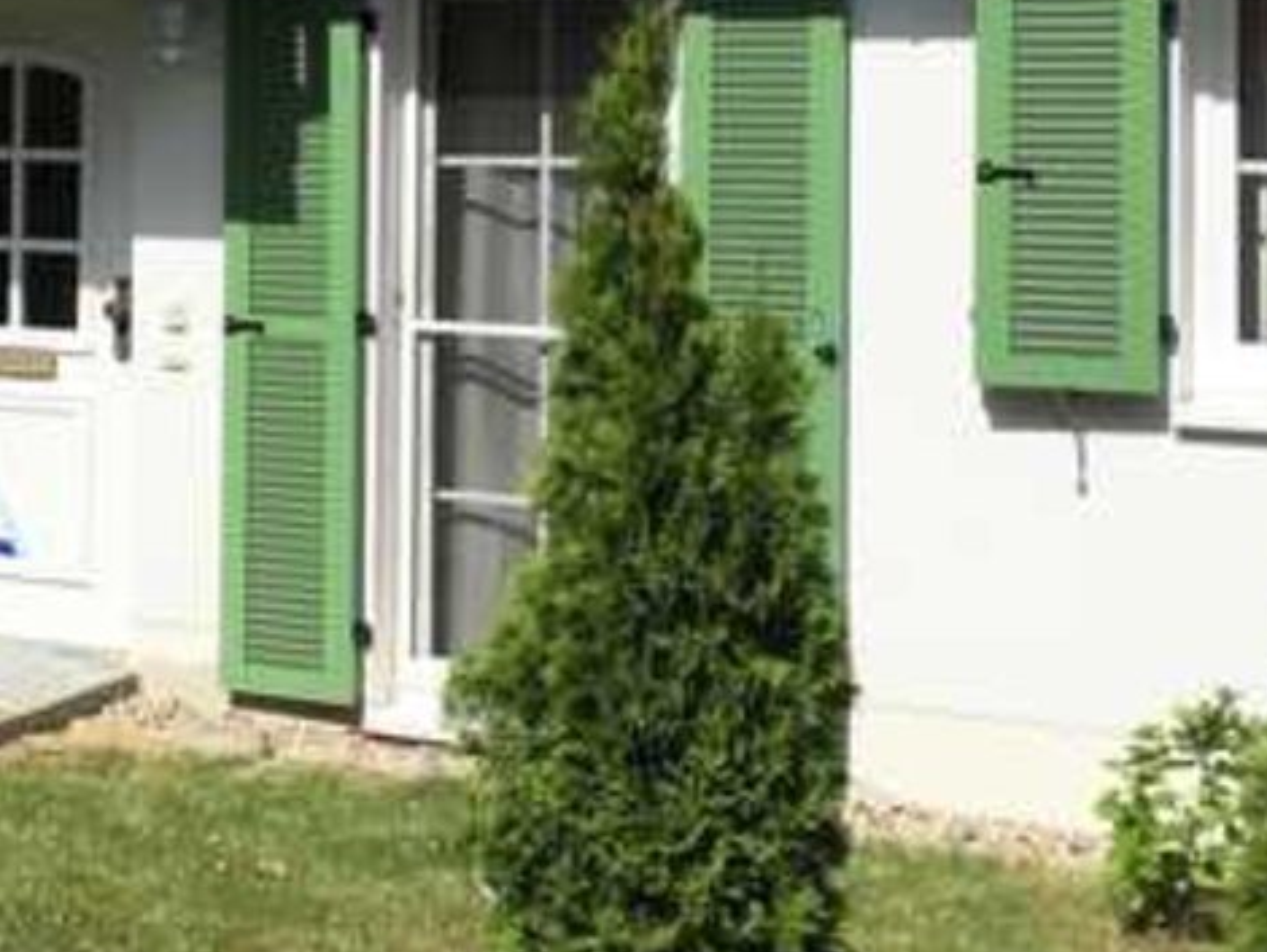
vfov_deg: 19.5
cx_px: 143
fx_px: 2710
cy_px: 73
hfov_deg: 25.5
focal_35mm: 74
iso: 25
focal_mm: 4.15
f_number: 2.2
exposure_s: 1/2024
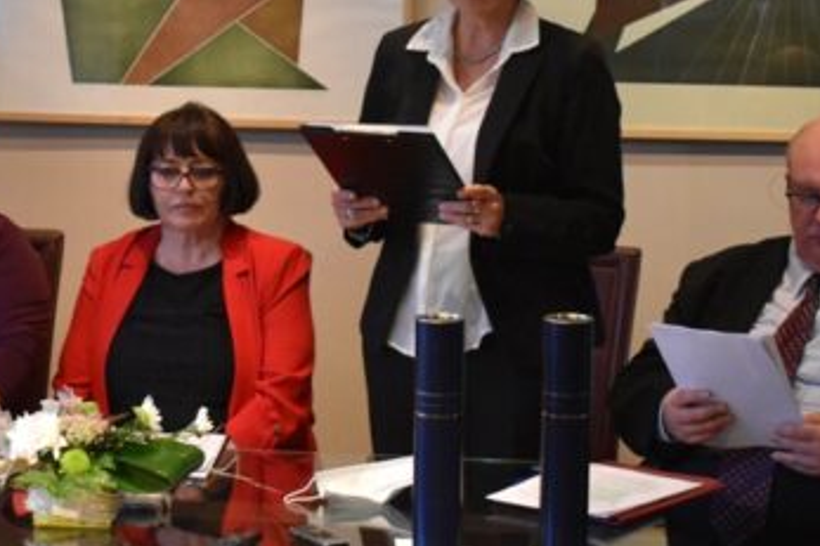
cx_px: 253
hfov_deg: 21.6
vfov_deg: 14.5
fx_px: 2142
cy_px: 210
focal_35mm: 94
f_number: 4.2
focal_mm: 29
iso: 4000
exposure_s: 1/125
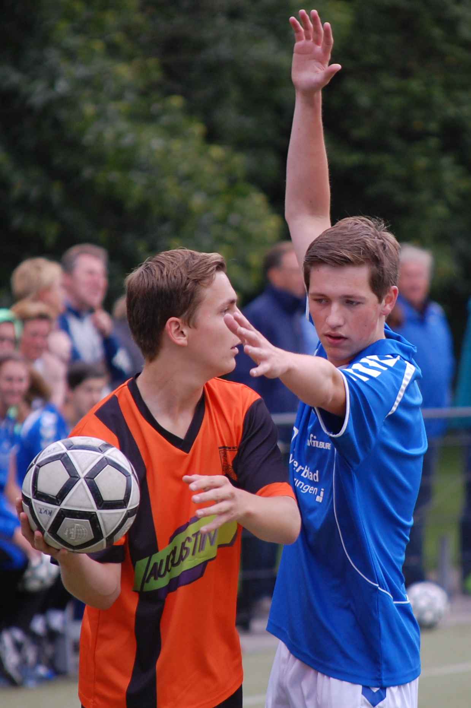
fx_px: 5897
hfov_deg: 4.6
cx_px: 236
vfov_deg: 6.9
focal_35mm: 300
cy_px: 354
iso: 400
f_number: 5.6
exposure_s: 1/500
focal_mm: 200
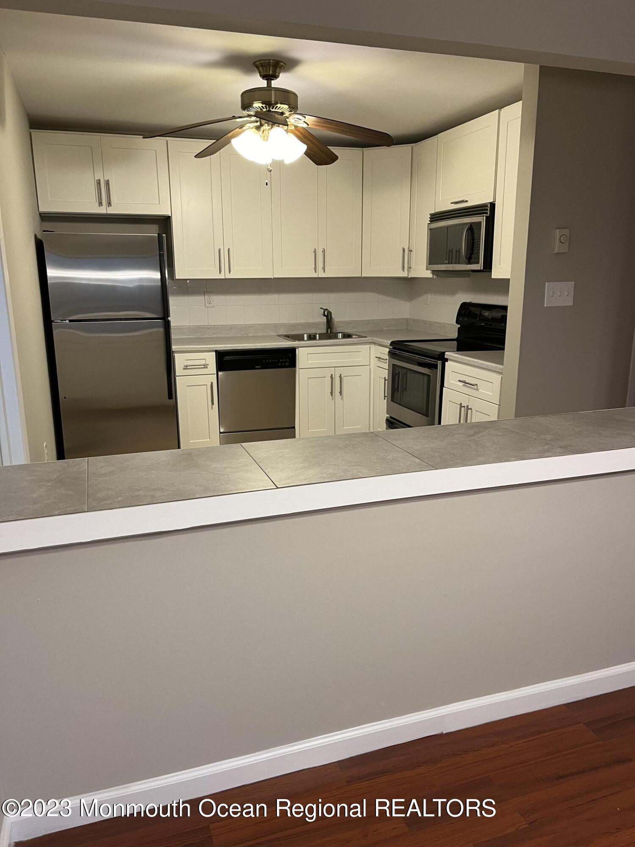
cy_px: 424
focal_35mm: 26
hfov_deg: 53.1
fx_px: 636
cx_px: 318
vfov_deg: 67.3
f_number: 1.6
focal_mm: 5.1
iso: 100
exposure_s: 1/60
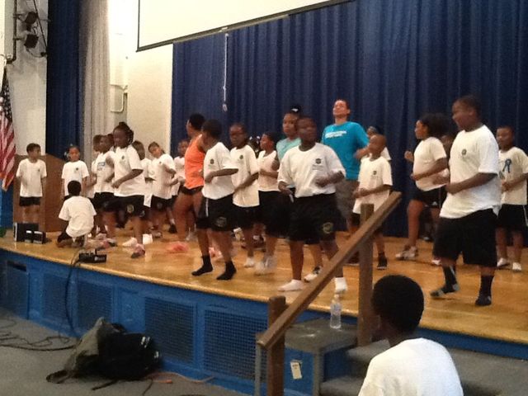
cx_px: 264
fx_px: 671
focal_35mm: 44
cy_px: 198
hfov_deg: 42.9
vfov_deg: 32.9
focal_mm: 2.03
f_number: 2.4
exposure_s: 1/15
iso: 400
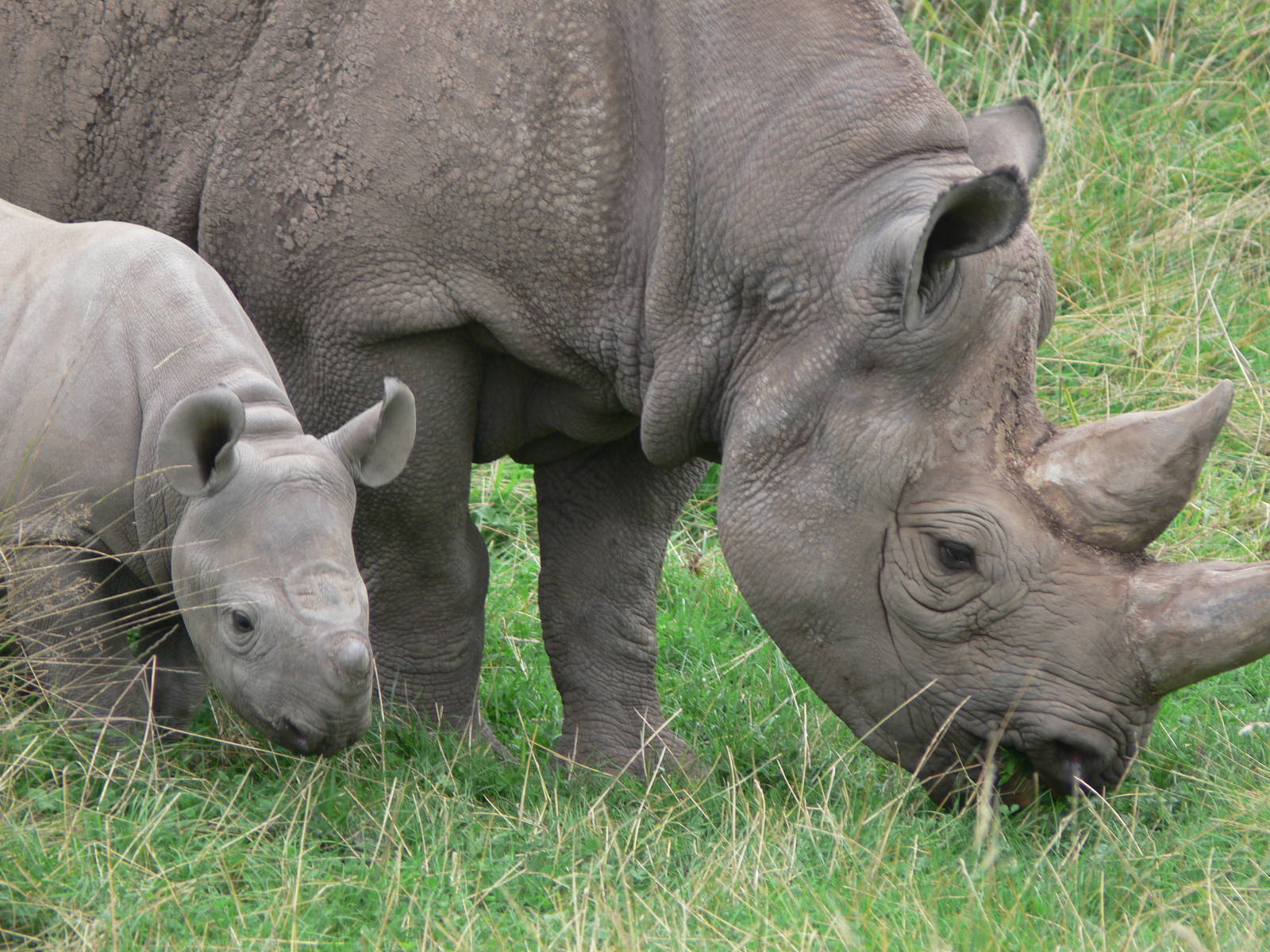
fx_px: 15409
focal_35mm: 420
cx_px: 635
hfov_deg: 4.7
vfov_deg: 3.5
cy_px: 476
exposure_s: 1/125
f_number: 4
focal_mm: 88.8
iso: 80
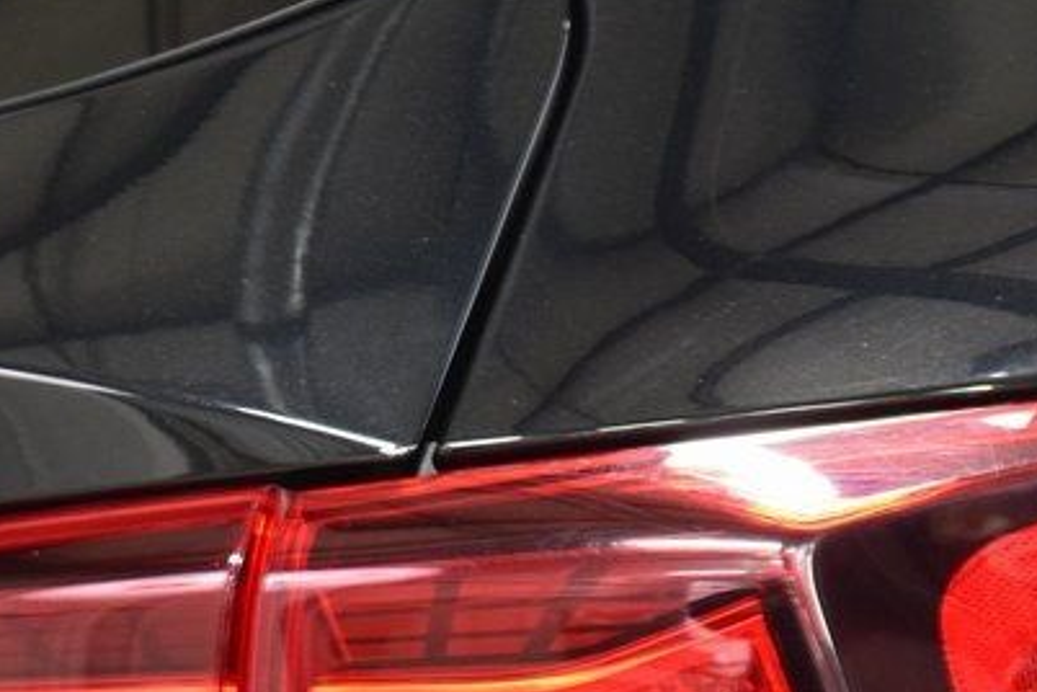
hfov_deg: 8.7
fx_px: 6826
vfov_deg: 5.8
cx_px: 555
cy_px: 727
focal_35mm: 237
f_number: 4
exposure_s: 1/30
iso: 1600
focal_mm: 62
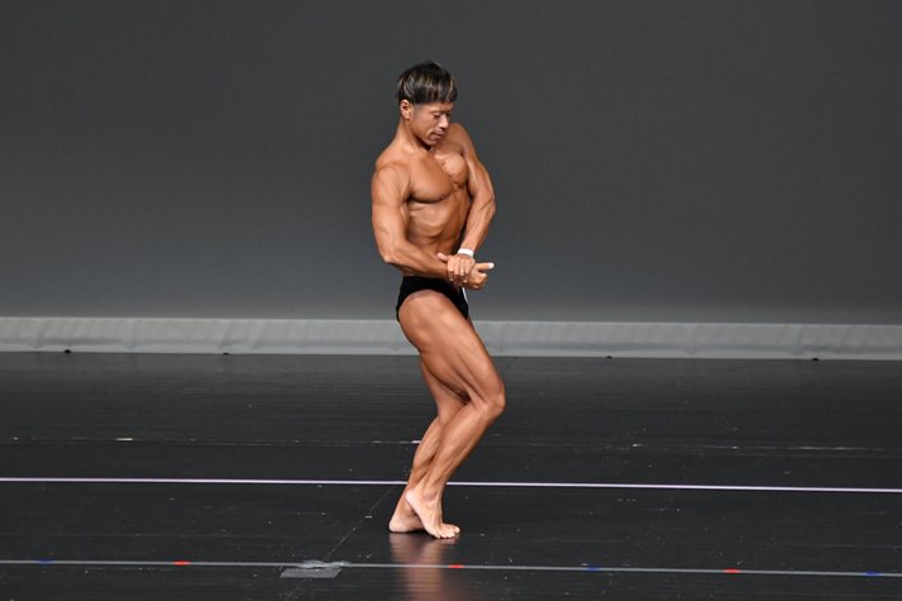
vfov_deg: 3.7
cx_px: 432
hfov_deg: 5.5
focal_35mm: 375
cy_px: 287
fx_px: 9393
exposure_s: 1/400
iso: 4000
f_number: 5.6
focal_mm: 230
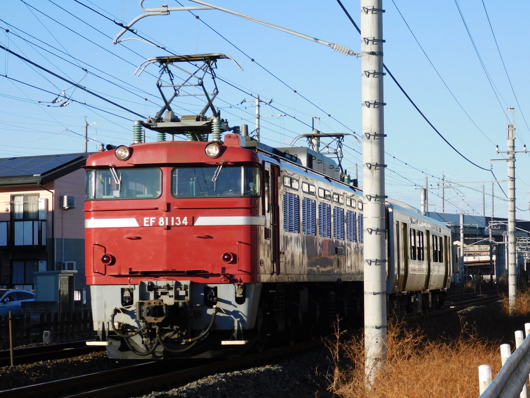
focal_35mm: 99
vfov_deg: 14.9
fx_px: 1516
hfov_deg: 19.8
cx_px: 265
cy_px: 199
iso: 125
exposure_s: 1/500
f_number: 4.6
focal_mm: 17.6
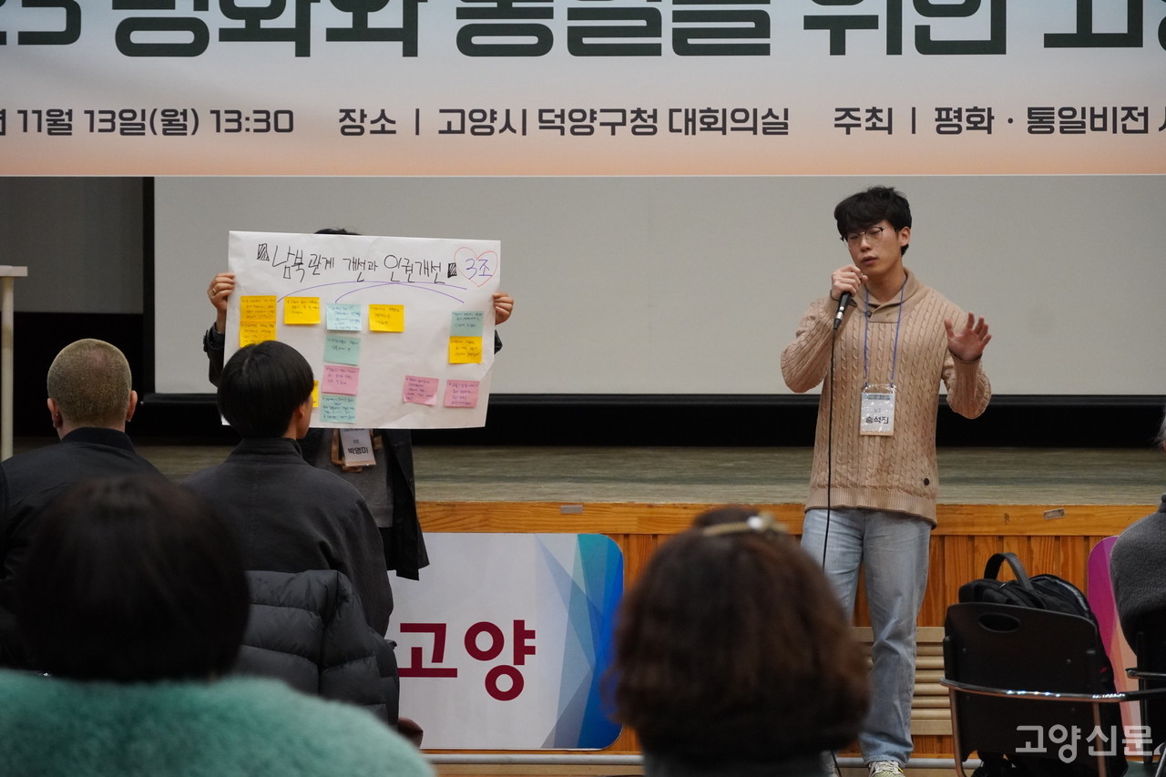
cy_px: 388
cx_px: 583
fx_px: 4032
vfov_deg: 11.0
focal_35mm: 124
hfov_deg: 16.5
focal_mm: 83
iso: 3200
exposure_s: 1/100
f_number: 5.6
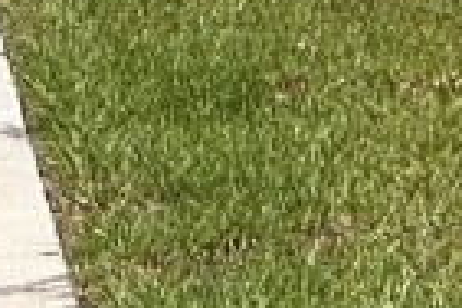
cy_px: -888
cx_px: 1579
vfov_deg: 1.5
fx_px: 11626
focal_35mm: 906
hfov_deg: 2.2
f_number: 2.8
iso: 50
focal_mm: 15.66
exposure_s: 1/2283
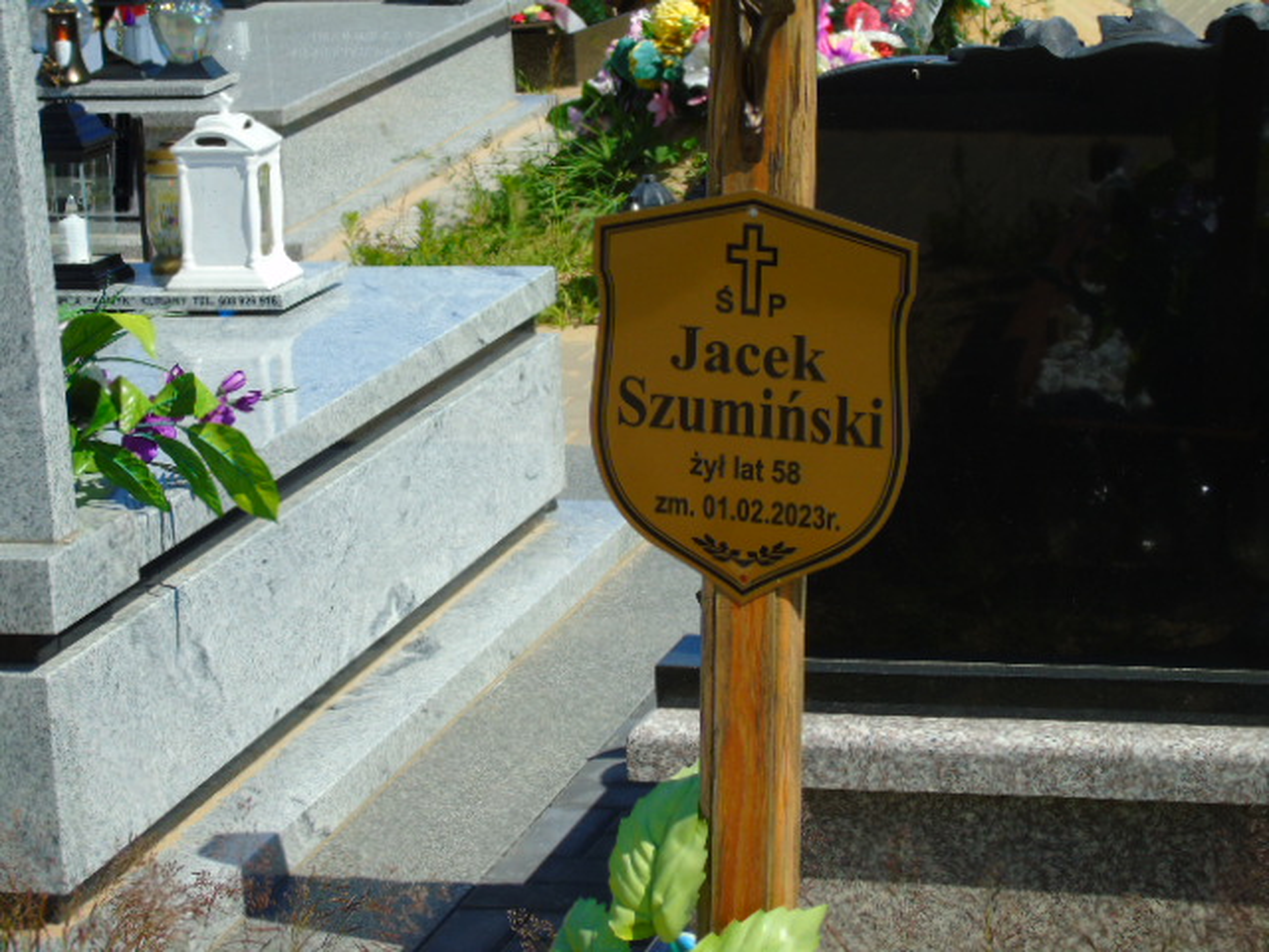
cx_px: 634
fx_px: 3446
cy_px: 476
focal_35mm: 94
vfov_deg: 15.7
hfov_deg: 20.9
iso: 80
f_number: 4.3
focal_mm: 17
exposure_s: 1/800
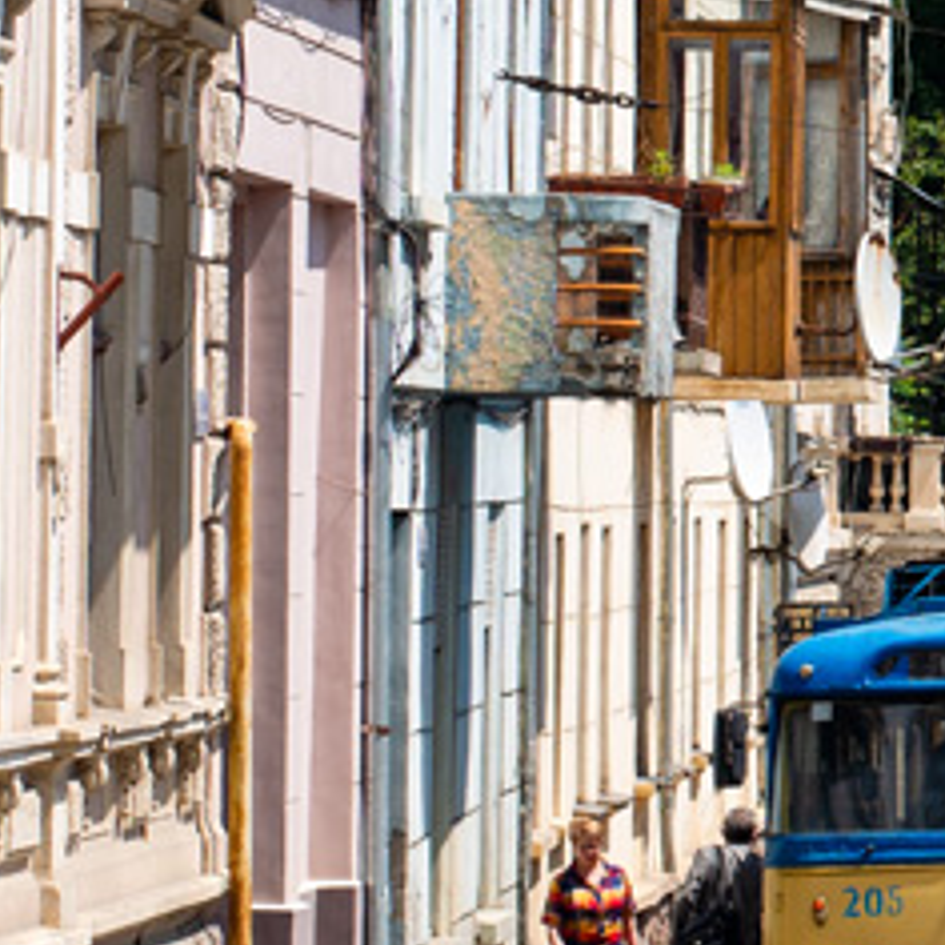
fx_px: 6671
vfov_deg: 8.1
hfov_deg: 7.9
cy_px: 178
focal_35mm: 216
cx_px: 1598
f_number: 4.5
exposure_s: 1/500
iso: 100
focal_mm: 50
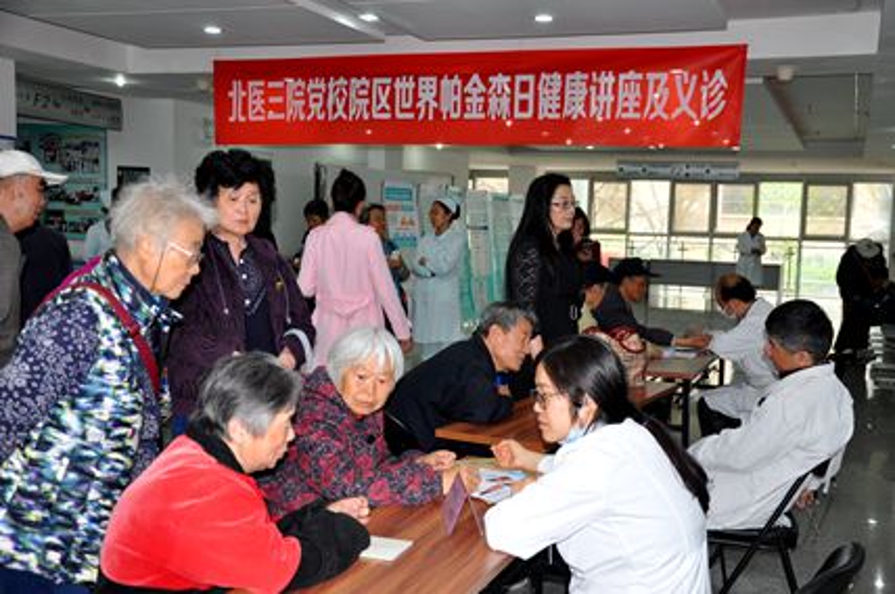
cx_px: 448
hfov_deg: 49.6
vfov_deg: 34.1
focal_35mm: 39
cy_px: 297
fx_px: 968
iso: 400
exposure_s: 1/60
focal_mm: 26
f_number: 4
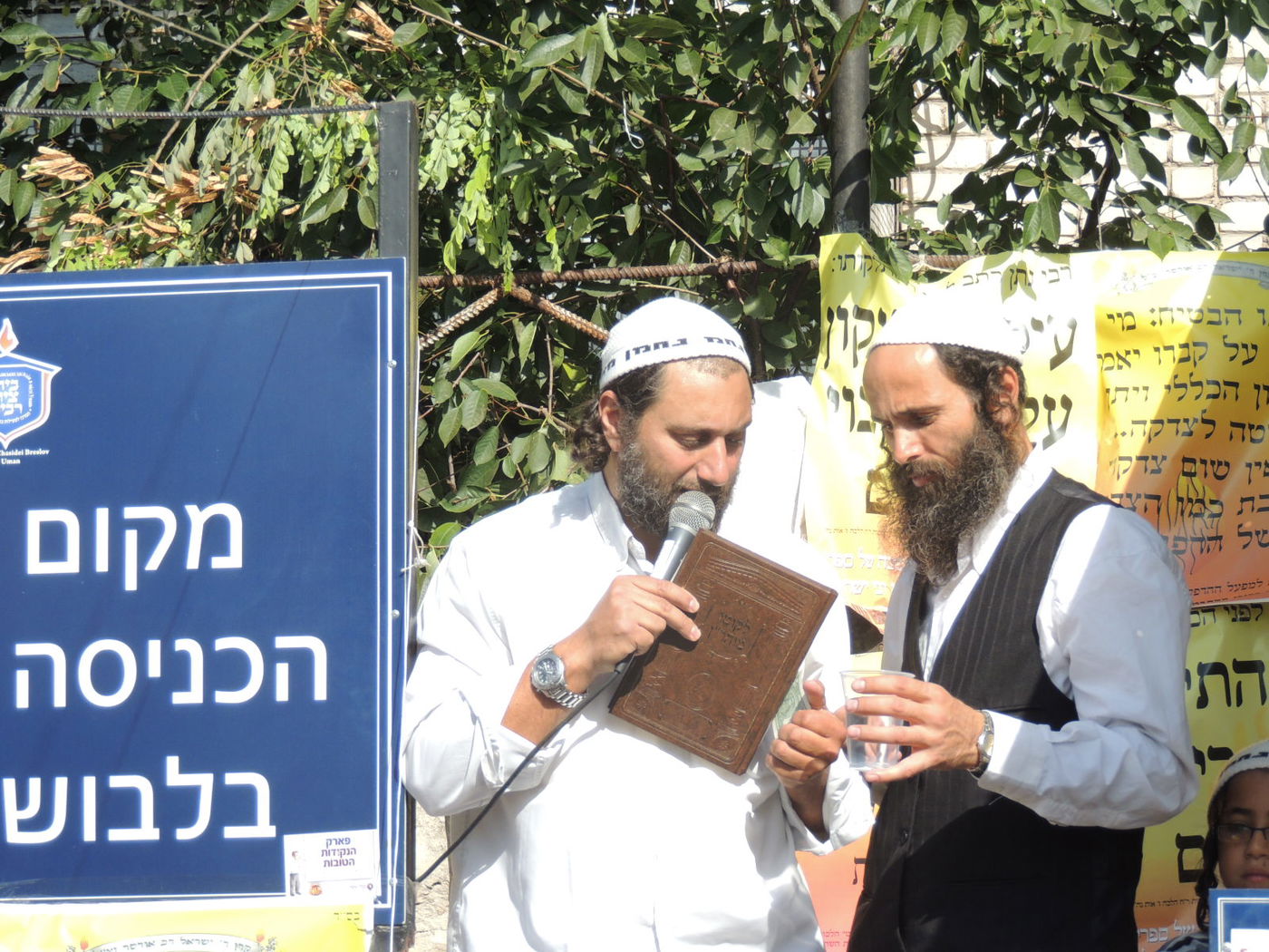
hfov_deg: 13.6
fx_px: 5316
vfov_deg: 10.2
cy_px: 476
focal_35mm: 145
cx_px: 634
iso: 140
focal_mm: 25.8
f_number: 4.4
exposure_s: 1/500
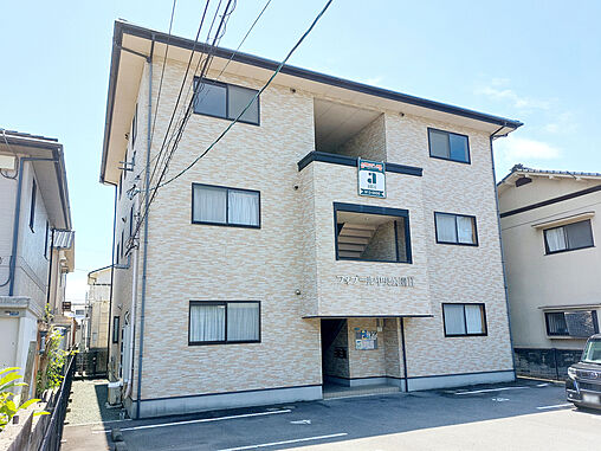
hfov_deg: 71.6
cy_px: 226
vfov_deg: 56.8
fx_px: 417
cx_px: 300
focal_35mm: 24
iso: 25
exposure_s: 1/403
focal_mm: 5.23
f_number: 1.8
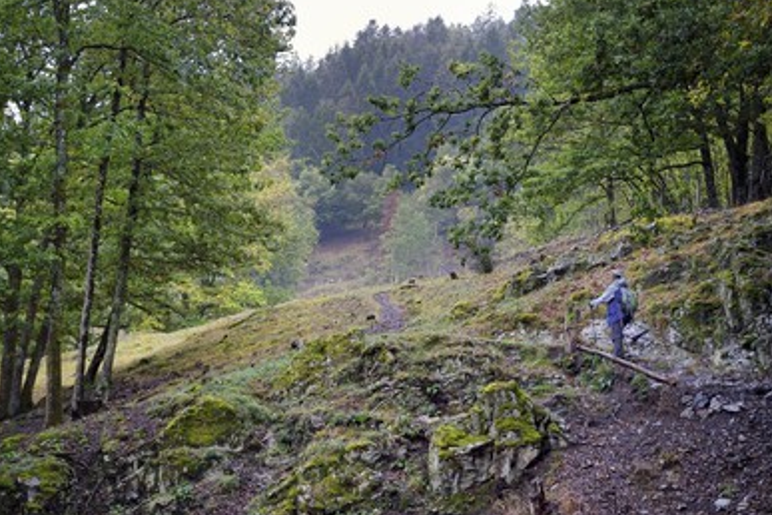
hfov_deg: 26.7
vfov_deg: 17.9
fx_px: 1630
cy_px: 254
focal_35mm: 76
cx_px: 379
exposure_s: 1/160
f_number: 5.6
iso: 400
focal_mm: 70
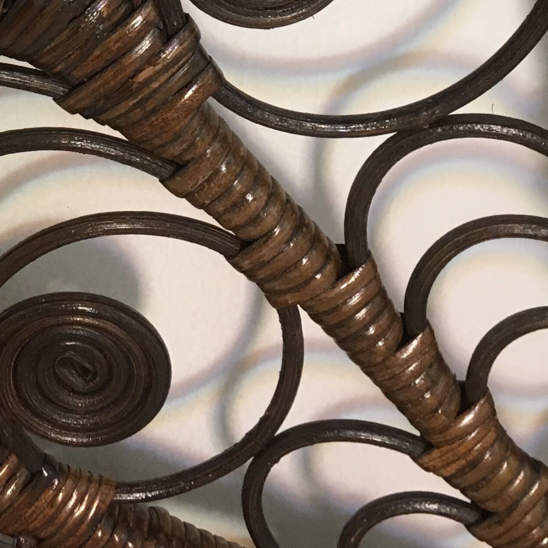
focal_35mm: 82
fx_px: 1469
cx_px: 104
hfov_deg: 20.9
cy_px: -220
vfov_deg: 19.1
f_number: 2.2
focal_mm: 4.15
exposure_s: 1/33
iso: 125
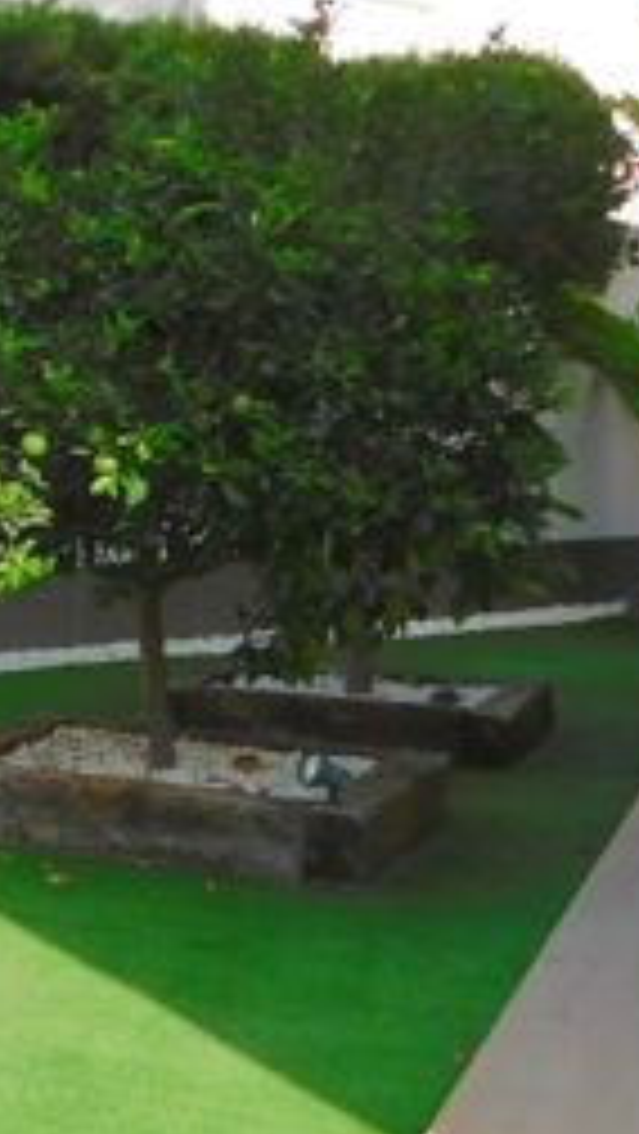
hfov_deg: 15.0
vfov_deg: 29.9
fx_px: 2106
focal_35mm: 70
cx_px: -515
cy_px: 387
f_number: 3
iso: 125
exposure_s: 1/1250
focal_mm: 4
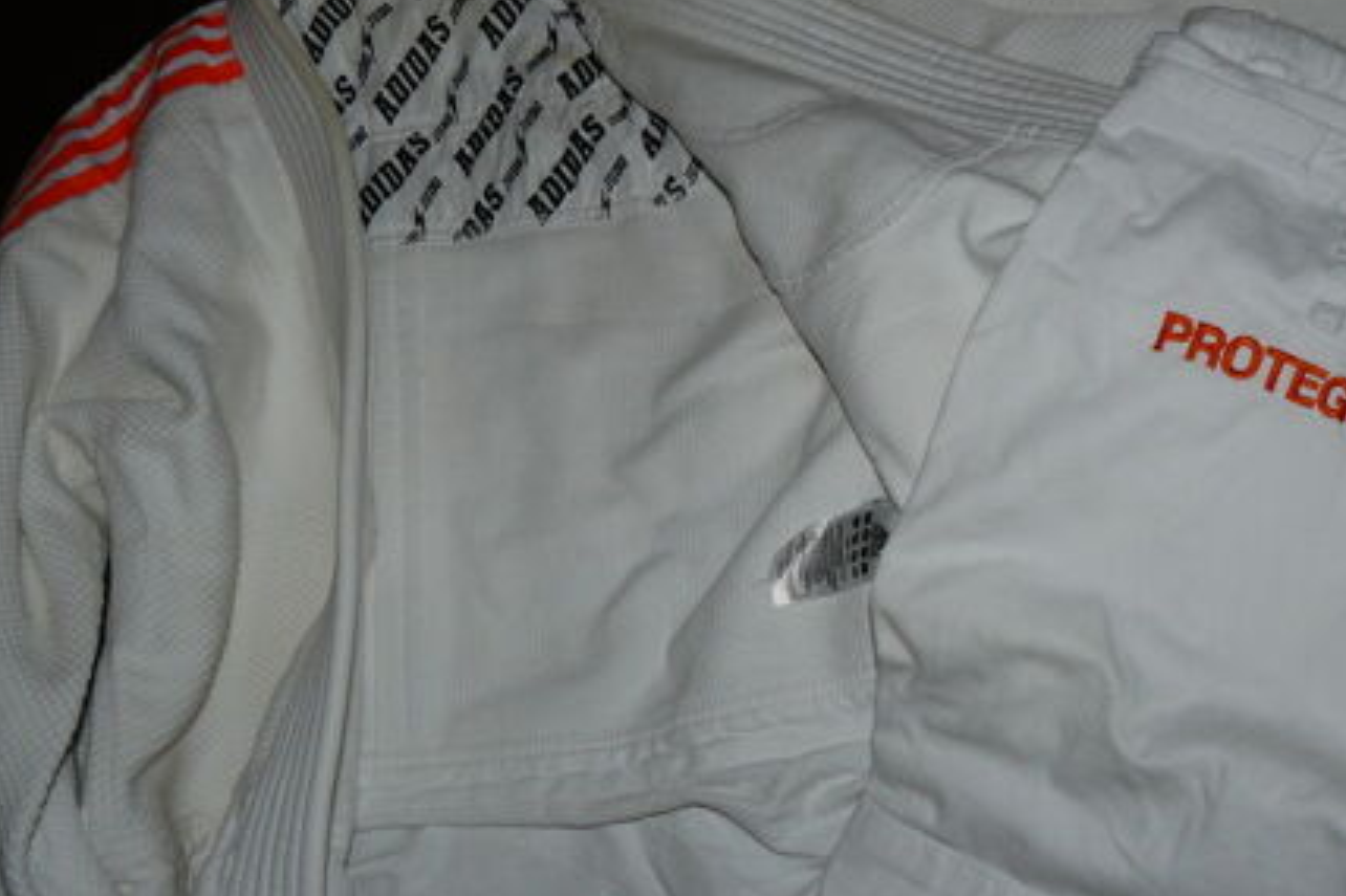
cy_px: 415
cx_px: 726
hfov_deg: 46.4
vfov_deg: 31.9
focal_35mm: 42
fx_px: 1570
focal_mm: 6
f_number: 2.8
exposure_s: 1/30
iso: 100
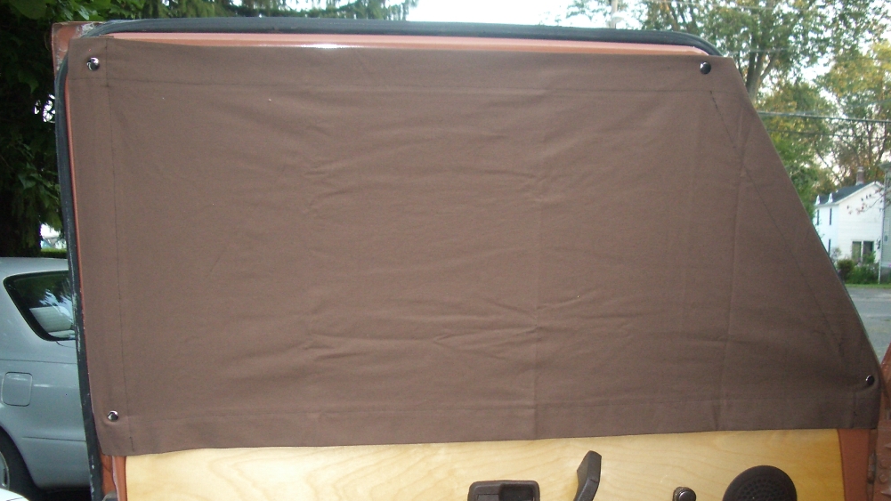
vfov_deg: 30.2
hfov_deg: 51.6
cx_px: 447
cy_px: 329
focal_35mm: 39
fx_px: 921
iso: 200
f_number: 2.6
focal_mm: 5.8
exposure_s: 1/60
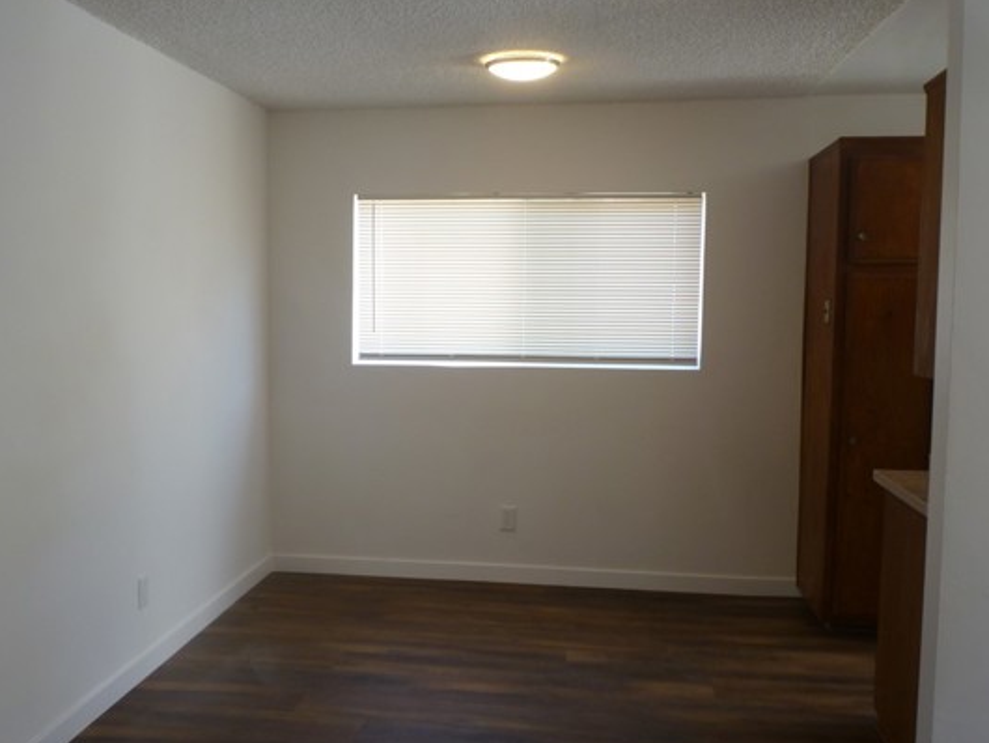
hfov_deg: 52.4
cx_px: 429
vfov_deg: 40.7
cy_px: 407
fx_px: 1000
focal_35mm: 35
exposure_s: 1/30
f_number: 3.3
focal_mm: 5.2
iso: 80
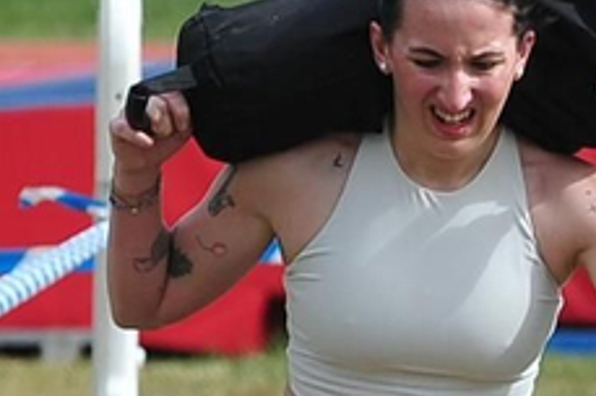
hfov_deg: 1.5
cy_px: 64
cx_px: 1158
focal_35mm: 1400
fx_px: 23145
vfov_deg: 1.0
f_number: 7.1
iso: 320
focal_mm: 200
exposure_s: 1/800
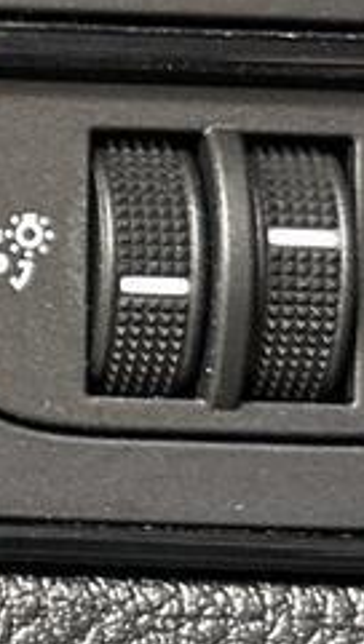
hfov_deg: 6.8
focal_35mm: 169
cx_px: -500
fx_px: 2893
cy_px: 190
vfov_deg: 12.7
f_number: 1.6
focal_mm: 5.96
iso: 640
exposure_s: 1/40
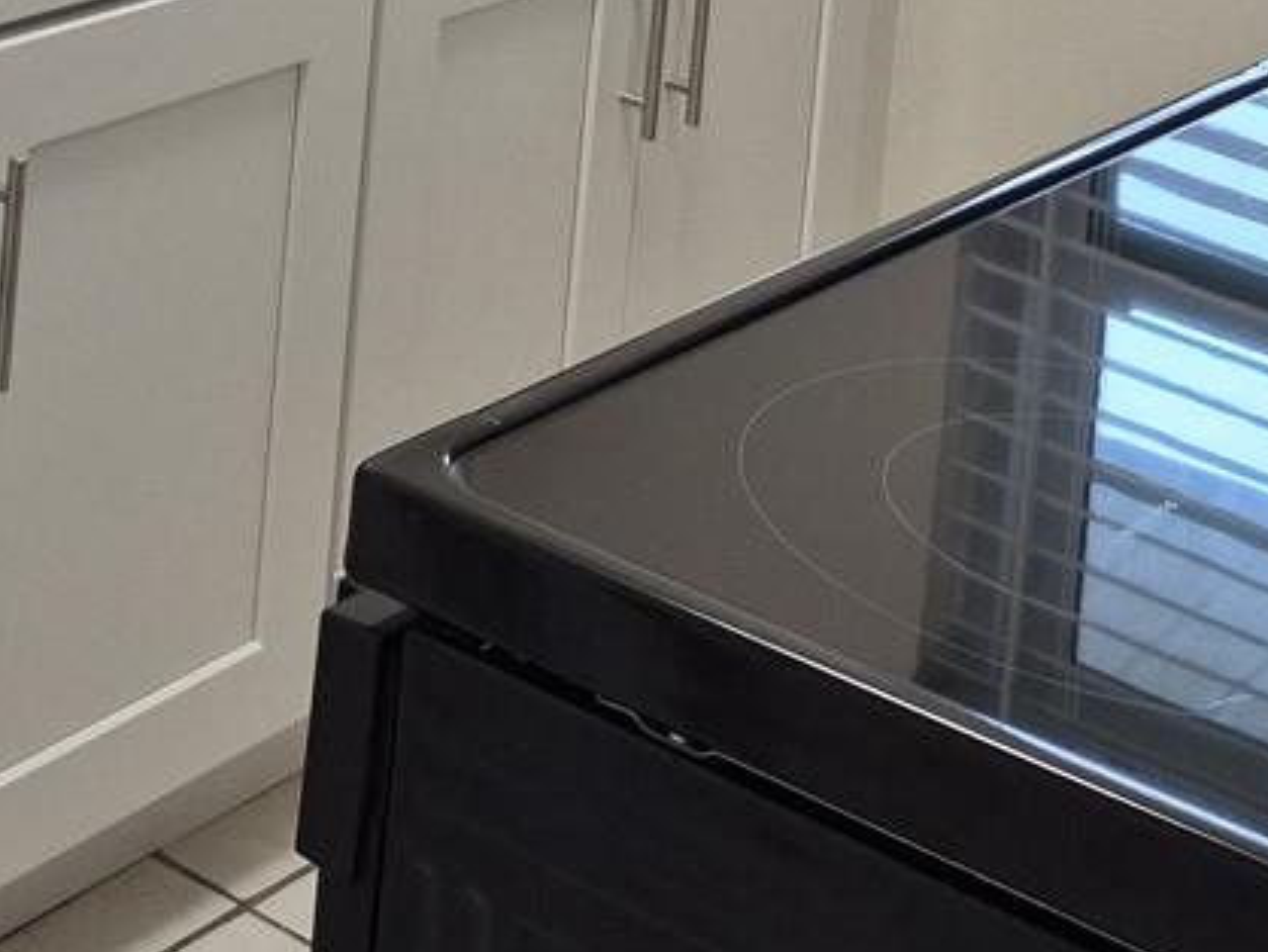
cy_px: -712
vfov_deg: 14.8
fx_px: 3225
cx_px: 140
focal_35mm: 88
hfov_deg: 21.8
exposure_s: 1/120
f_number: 1.8
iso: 100
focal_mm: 5.4
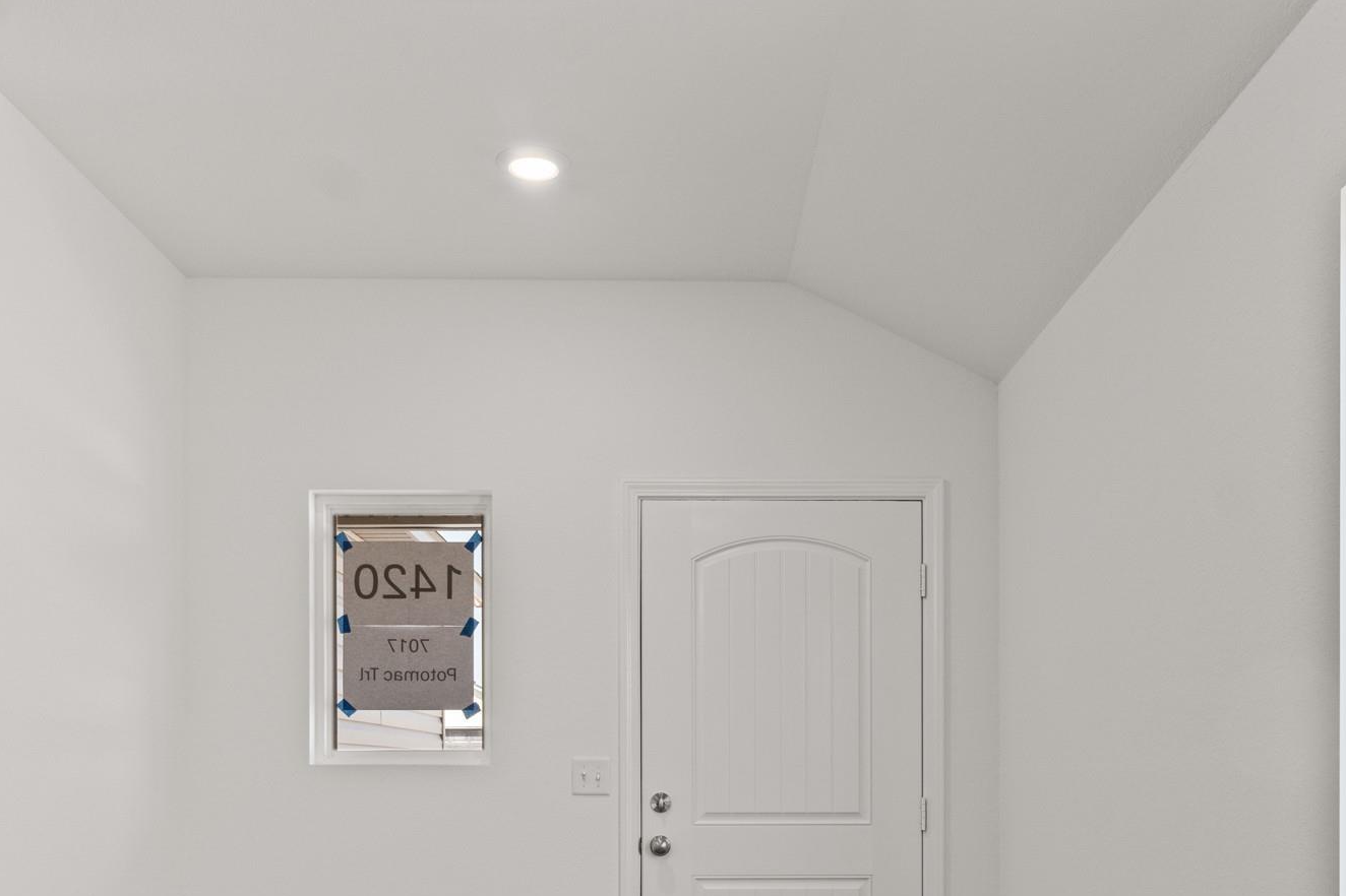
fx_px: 1271
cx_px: 724
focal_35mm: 34
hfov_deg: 55.8
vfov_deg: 36.7
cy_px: 788
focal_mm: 12
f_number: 9
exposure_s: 1/10
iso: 250
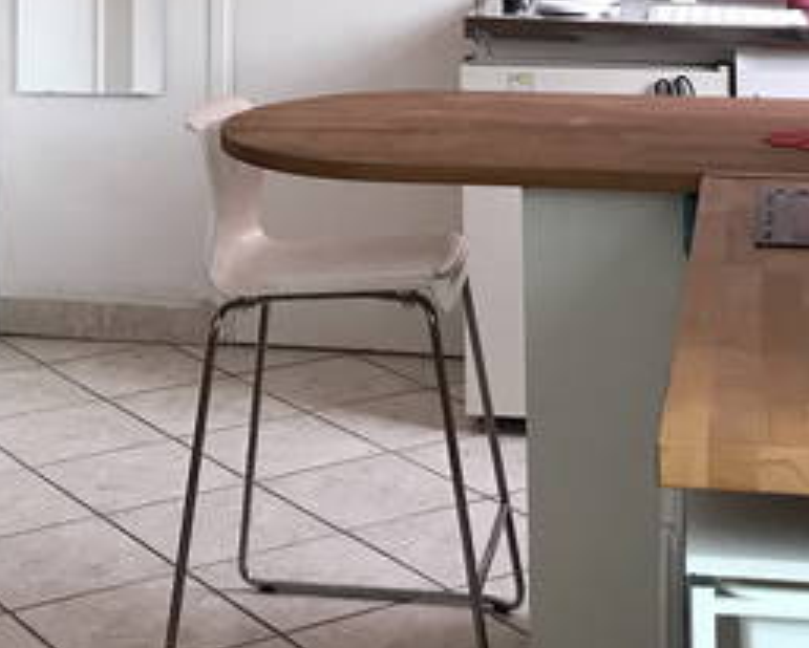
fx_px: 2013
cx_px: 302
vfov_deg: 17.1
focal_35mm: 84
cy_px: -217
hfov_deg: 22.7
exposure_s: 1/25
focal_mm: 3.99
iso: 32
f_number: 1.8
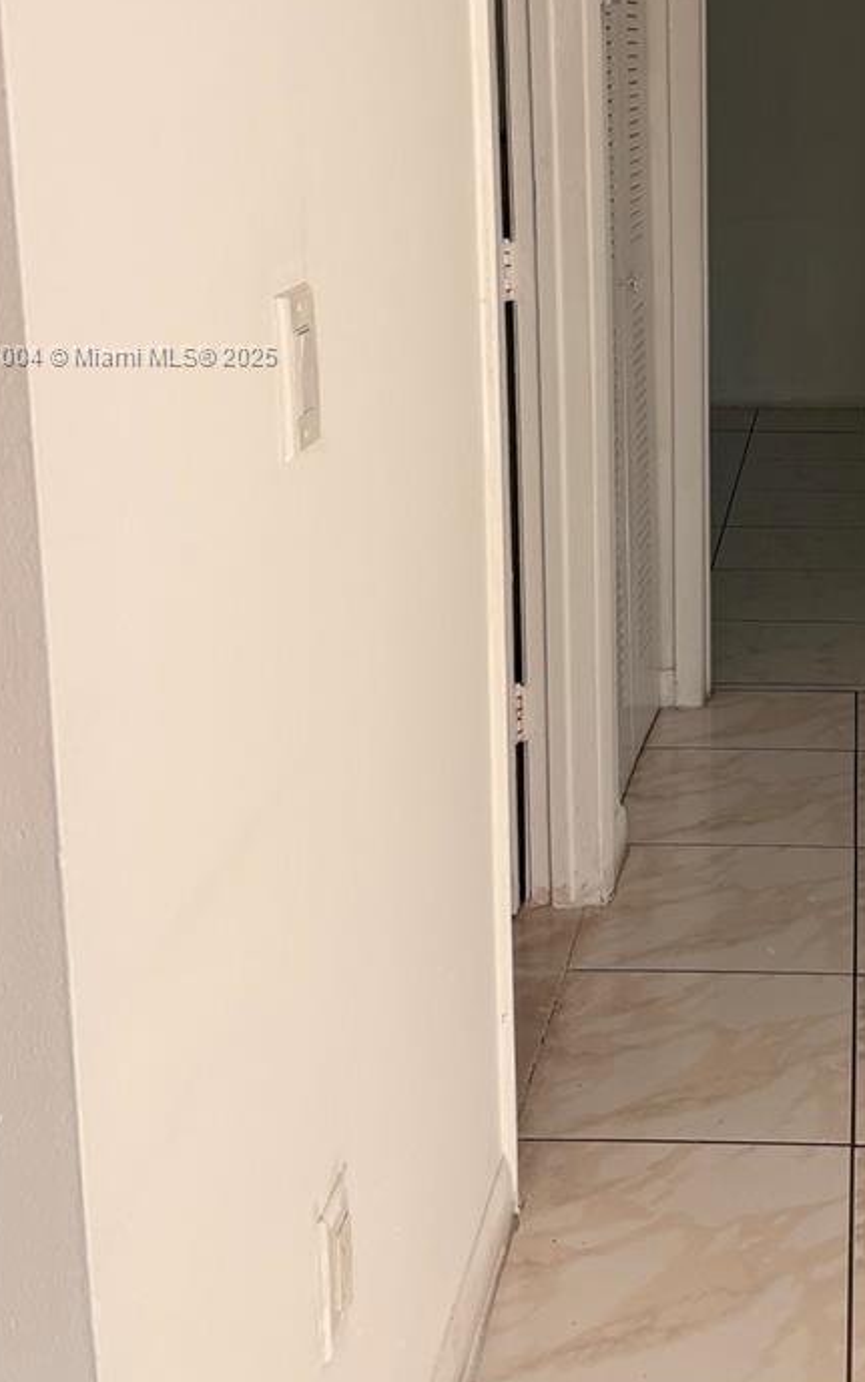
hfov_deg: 25.9
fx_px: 1809
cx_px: 811
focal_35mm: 48
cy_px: 357
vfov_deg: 40.7
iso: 50
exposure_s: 1/586
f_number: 1.6
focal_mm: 5.96
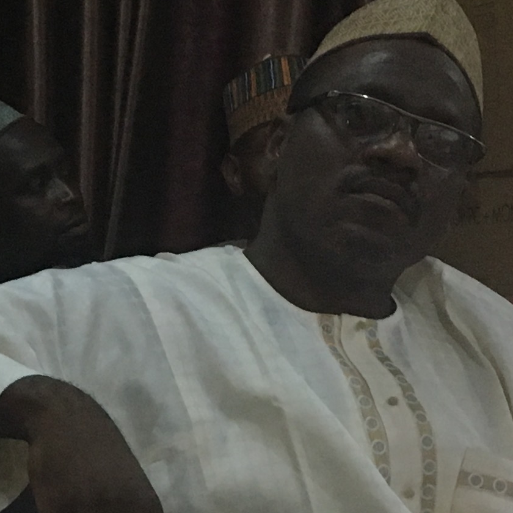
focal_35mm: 123
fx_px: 2062
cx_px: -54
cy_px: 492
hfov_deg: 13.9
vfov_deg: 14.0
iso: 200
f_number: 2.2
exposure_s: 1/33
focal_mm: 4.15
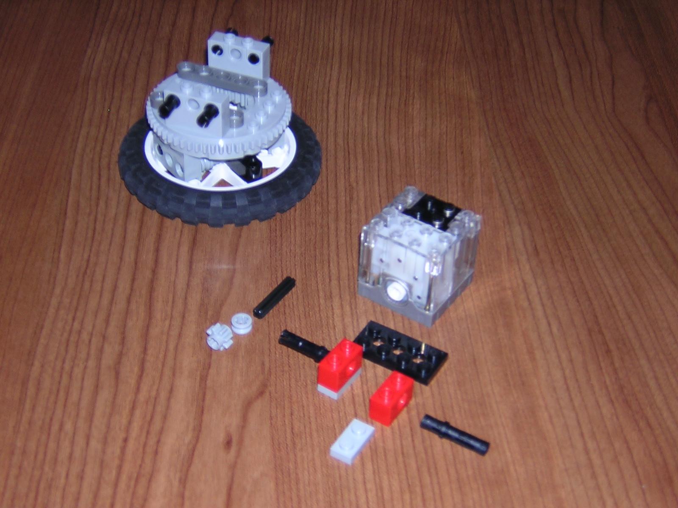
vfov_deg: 22.3
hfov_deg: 29.4
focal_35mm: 66
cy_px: 254
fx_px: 1293
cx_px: 339
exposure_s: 1/60.1
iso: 100
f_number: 3.5
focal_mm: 8.6
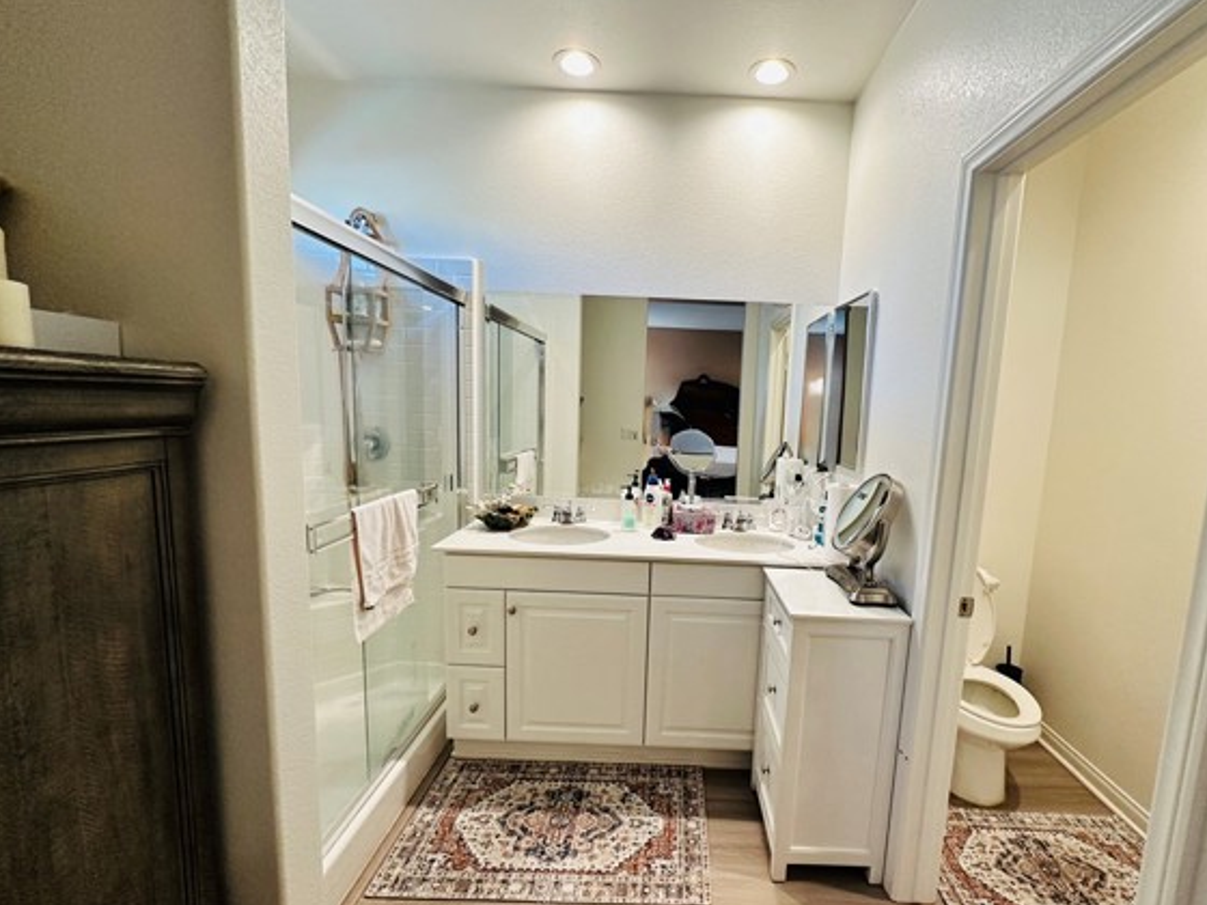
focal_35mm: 16
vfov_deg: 78.0
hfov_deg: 94.1
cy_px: 476
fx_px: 558
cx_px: 672
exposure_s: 1/120
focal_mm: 2.22
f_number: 2.2
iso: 250
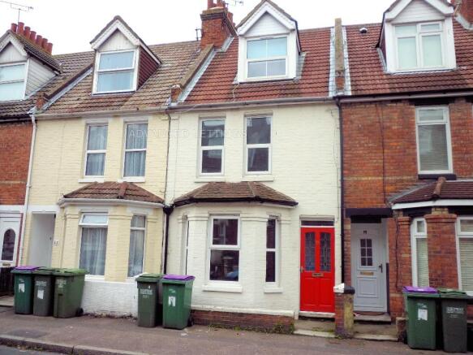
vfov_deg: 48.2
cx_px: 236
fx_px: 396
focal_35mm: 29
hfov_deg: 61.7
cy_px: 178
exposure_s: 1/400
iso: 80
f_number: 3.3
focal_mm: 5.2
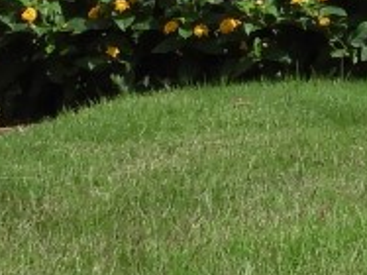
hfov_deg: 2.1
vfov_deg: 1.5
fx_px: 10214
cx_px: 669
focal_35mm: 964
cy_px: -69
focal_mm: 22.4
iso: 100
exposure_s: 1/800
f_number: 5
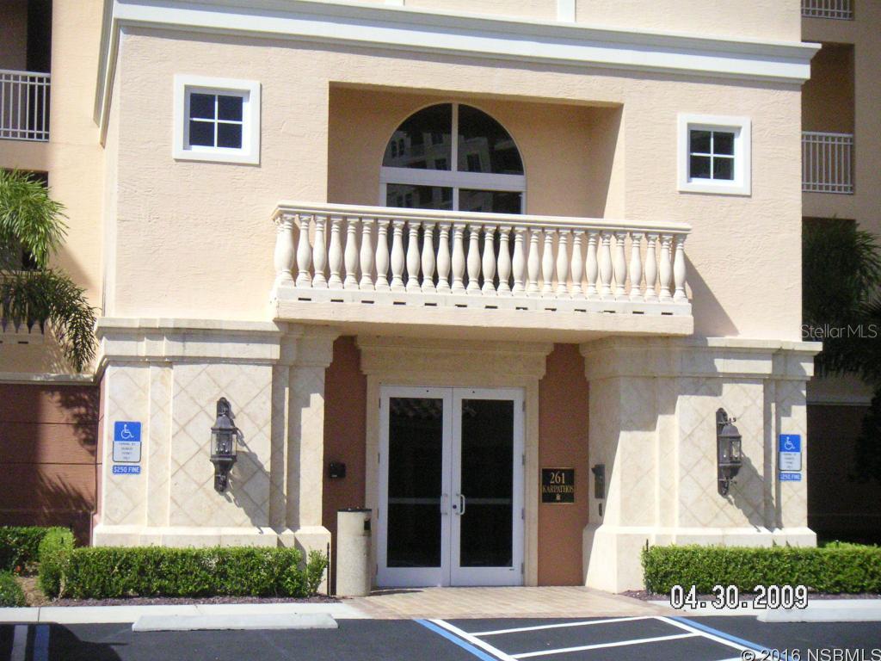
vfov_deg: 25.7
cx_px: 440
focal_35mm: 57
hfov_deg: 33.8
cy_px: 330
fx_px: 1451
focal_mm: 8.9
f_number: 6.7
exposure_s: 1/1000
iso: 400
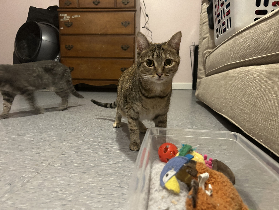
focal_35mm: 26
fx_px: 210
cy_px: 105
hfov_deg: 67.3
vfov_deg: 53.1
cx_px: 140
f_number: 1.5
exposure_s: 1/40
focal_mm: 5.7
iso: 640
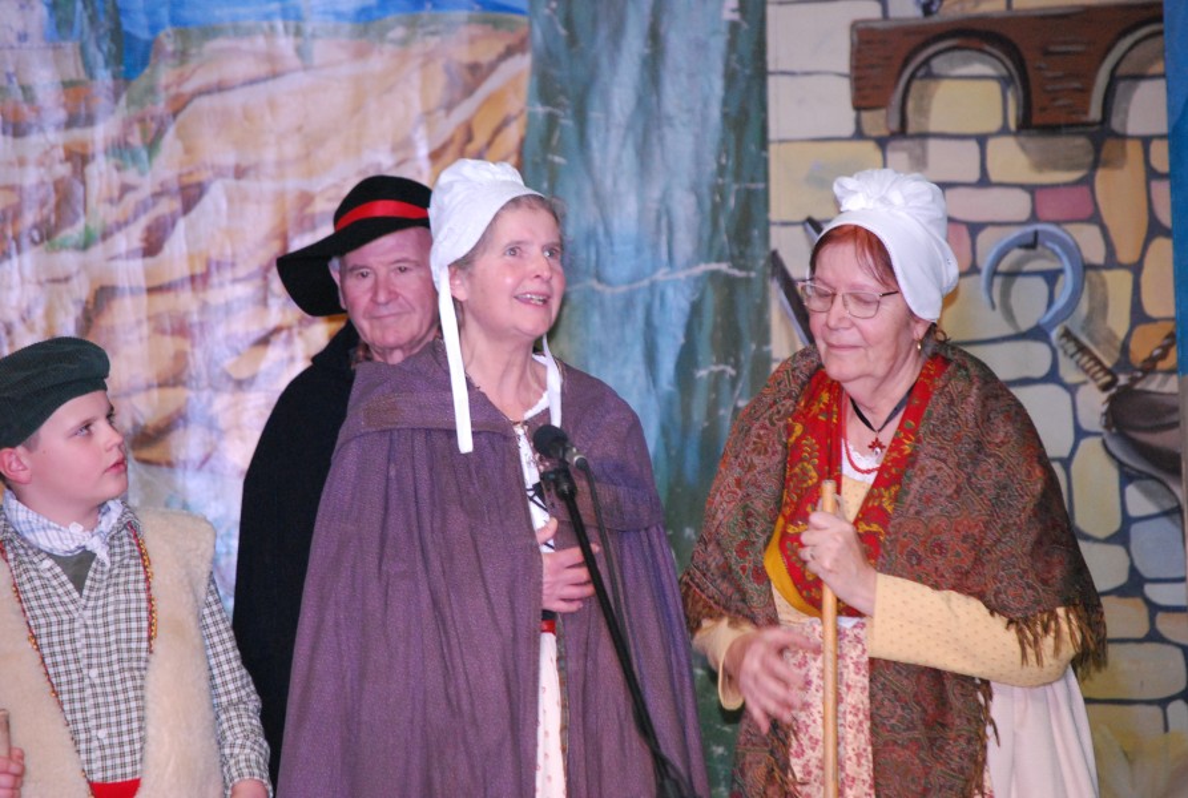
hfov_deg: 9.1
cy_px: 399
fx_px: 7442
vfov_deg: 6.1
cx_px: 594
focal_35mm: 225
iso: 1600
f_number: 5.3
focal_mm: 150
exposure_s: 1/60
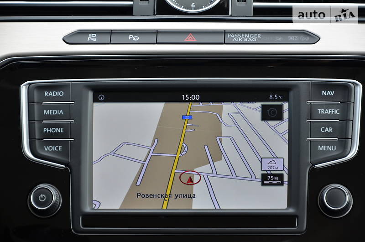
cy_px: 121
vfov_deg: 8.7
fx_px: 1594
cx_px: 182
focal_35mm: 158
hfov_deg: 13.1
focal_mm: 105
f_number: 5.6
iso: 250
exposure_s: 1/125
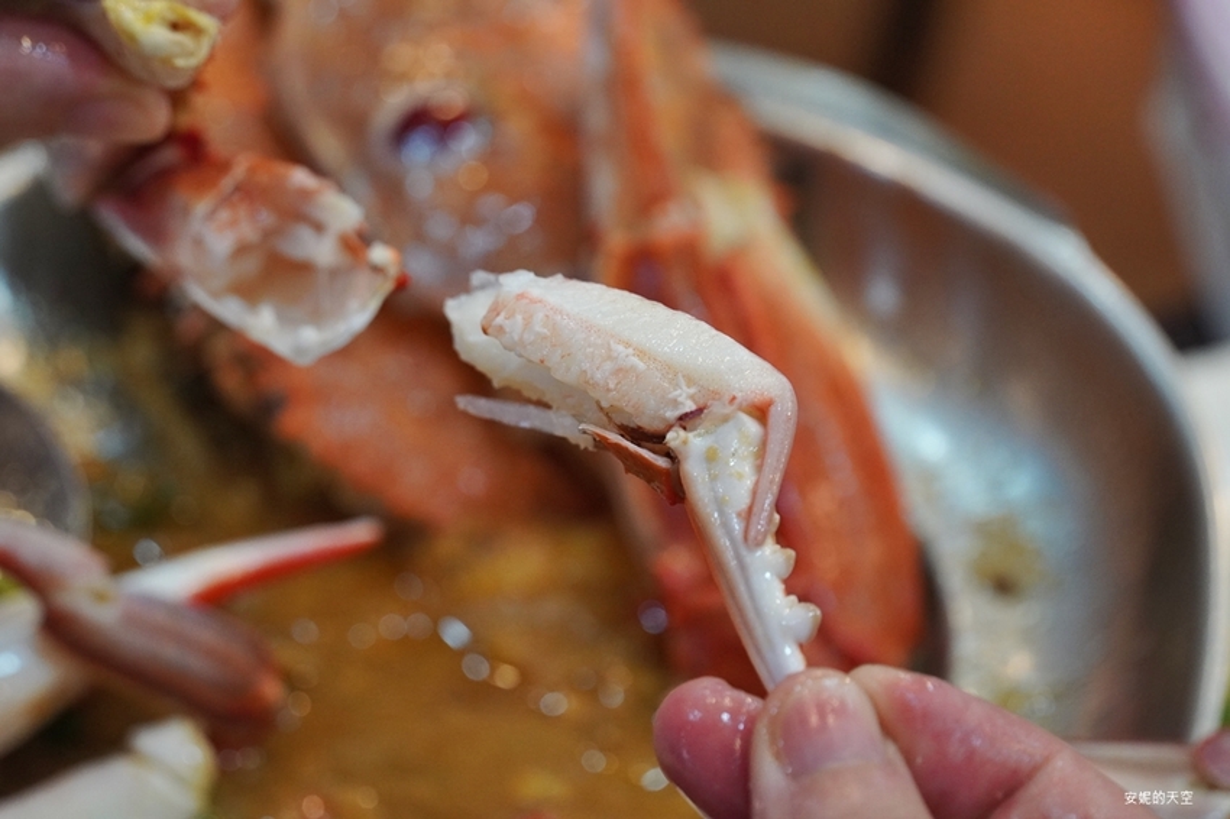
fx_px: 4406
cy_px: 410
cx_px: 615
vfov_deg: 10.6
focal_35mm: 129
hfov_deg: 15.9
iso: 2000
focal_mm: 86
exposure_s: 1/160
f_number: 5.6
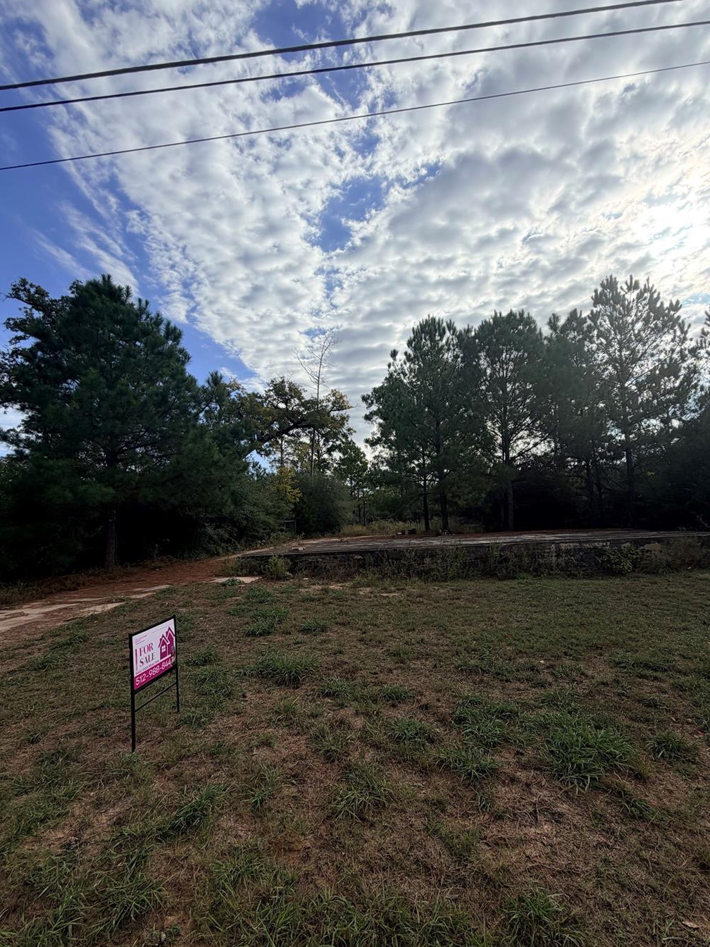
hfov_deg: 78.0
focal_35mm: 16
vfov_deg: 94.3
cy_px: 510
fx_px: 438
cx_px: 379
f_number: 2.2
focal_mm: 2.22
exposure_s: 1/1167
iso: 20
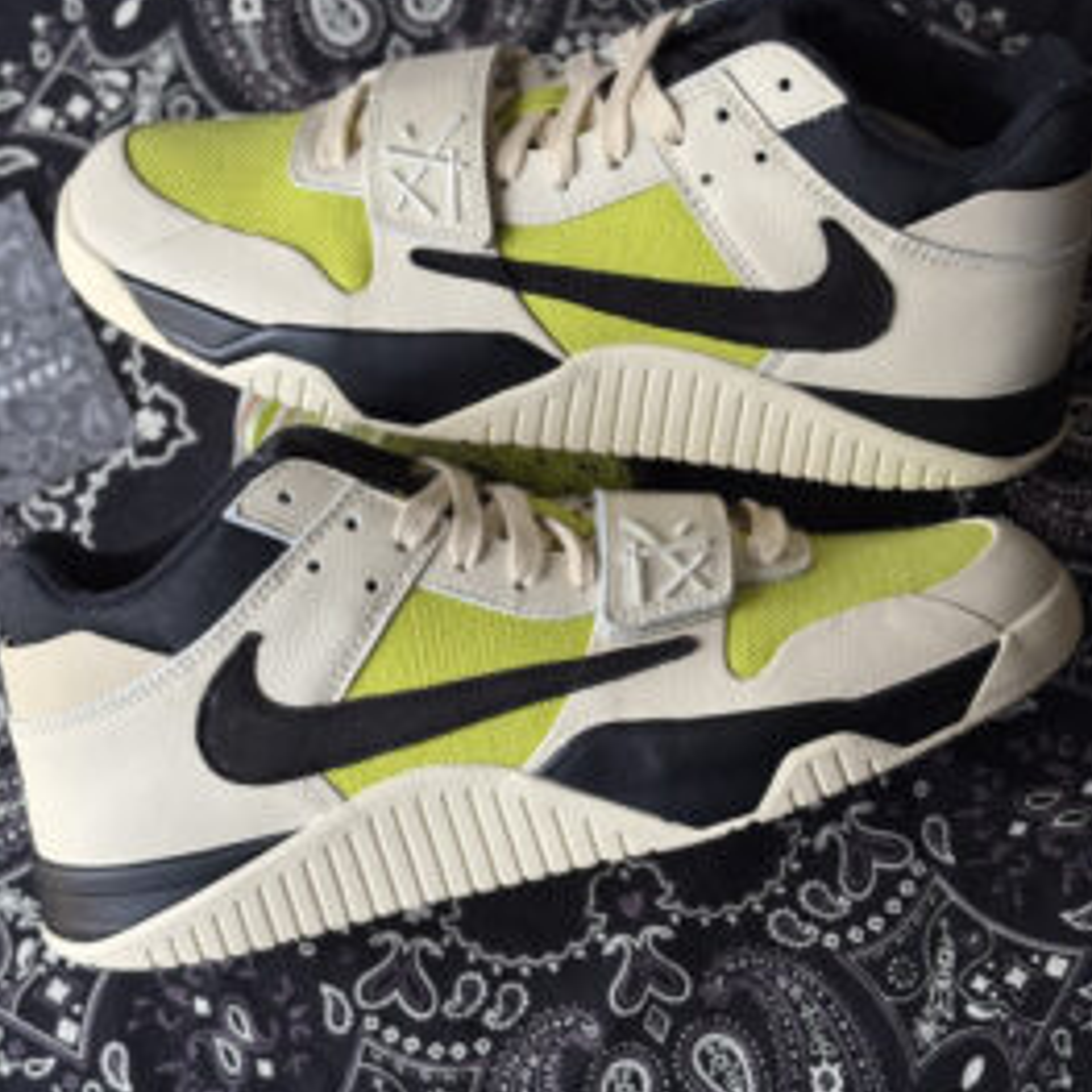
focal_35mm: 70
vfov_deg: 24.6
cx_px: 552
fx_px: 2498
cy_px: 436
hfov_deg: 24.7
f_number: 1.6
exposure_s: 1/612
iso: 32
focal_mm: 5.96
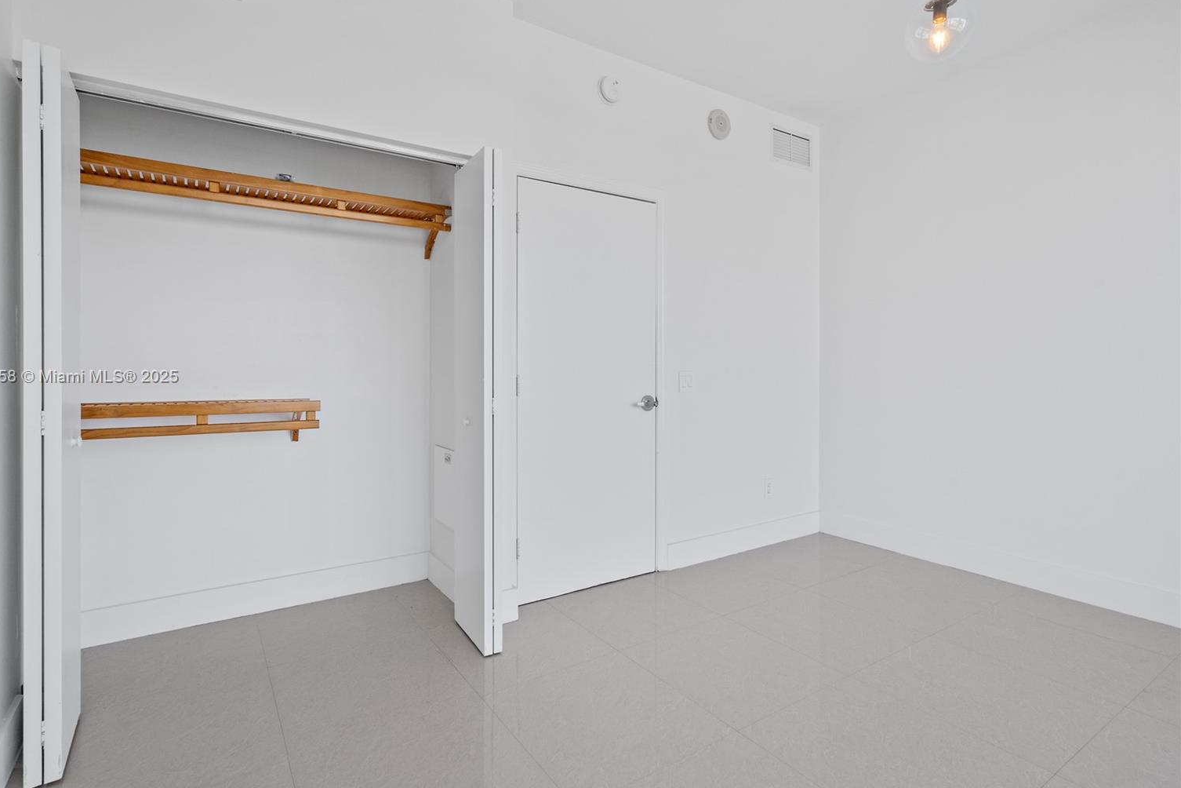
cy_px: 378
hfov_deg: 93.2
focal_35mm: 17
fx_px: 558
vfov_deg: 70.4
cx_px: 554
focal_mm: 16
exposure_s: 1/80
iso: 400
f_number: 8
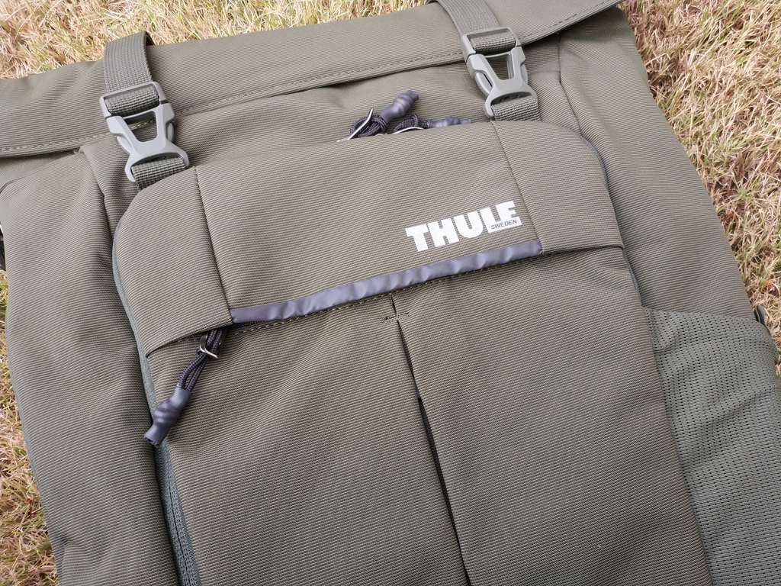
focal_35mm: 32
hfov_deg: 56.8
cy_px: 293
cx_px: 390
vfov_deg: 44.2
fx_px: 722
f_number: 2
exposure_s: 1/50
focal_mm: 4.5
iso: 130
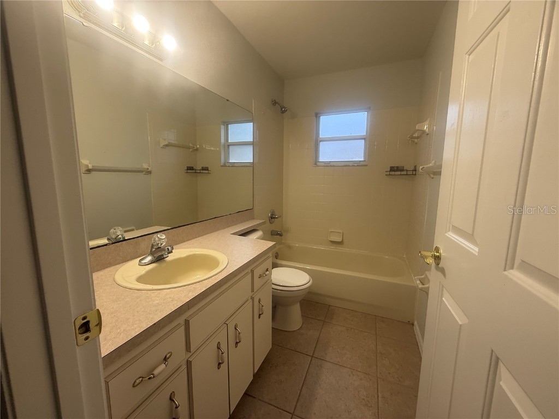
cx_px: 280
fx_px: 226
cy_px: 210
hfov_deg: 102.1
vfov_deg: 85.7
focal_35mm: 14
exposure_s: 1/120
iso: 160
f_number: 2.2
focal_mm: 2.22
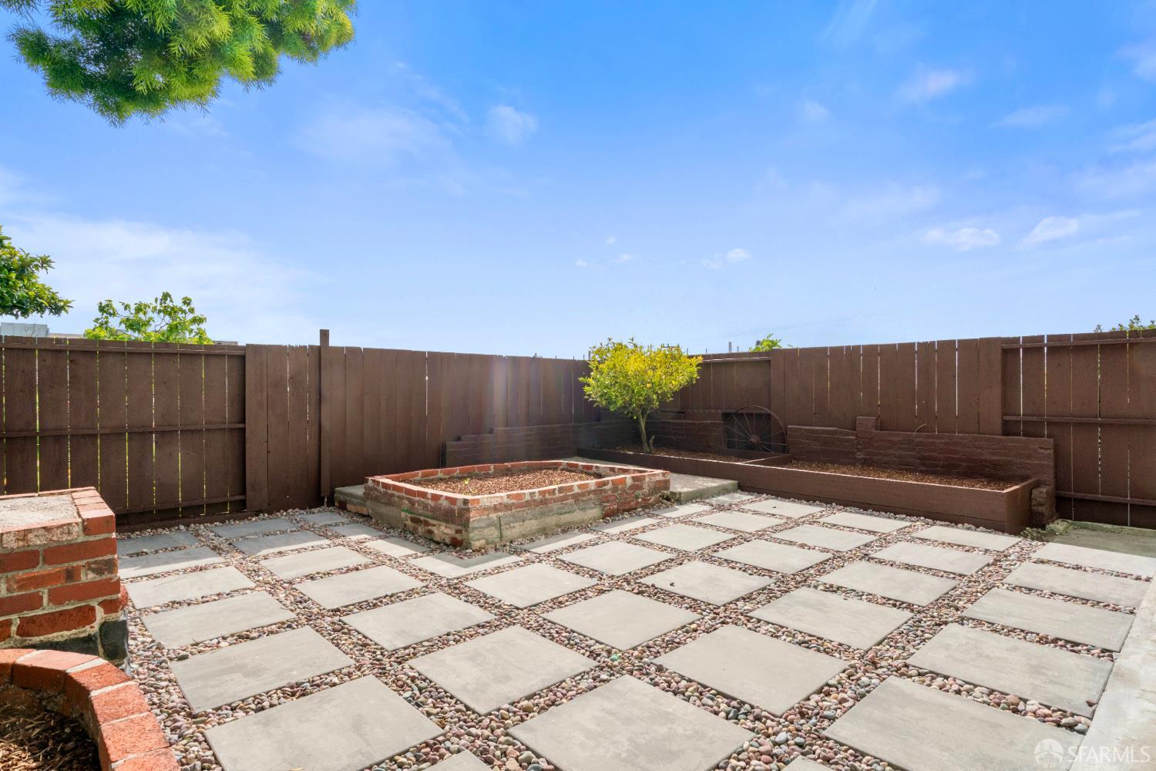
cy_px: 386
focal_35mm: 18
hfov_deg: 90.0
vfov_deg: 67.4
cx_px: 578
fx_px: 578
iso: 320
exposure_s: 1/125
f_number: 16
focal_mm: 18
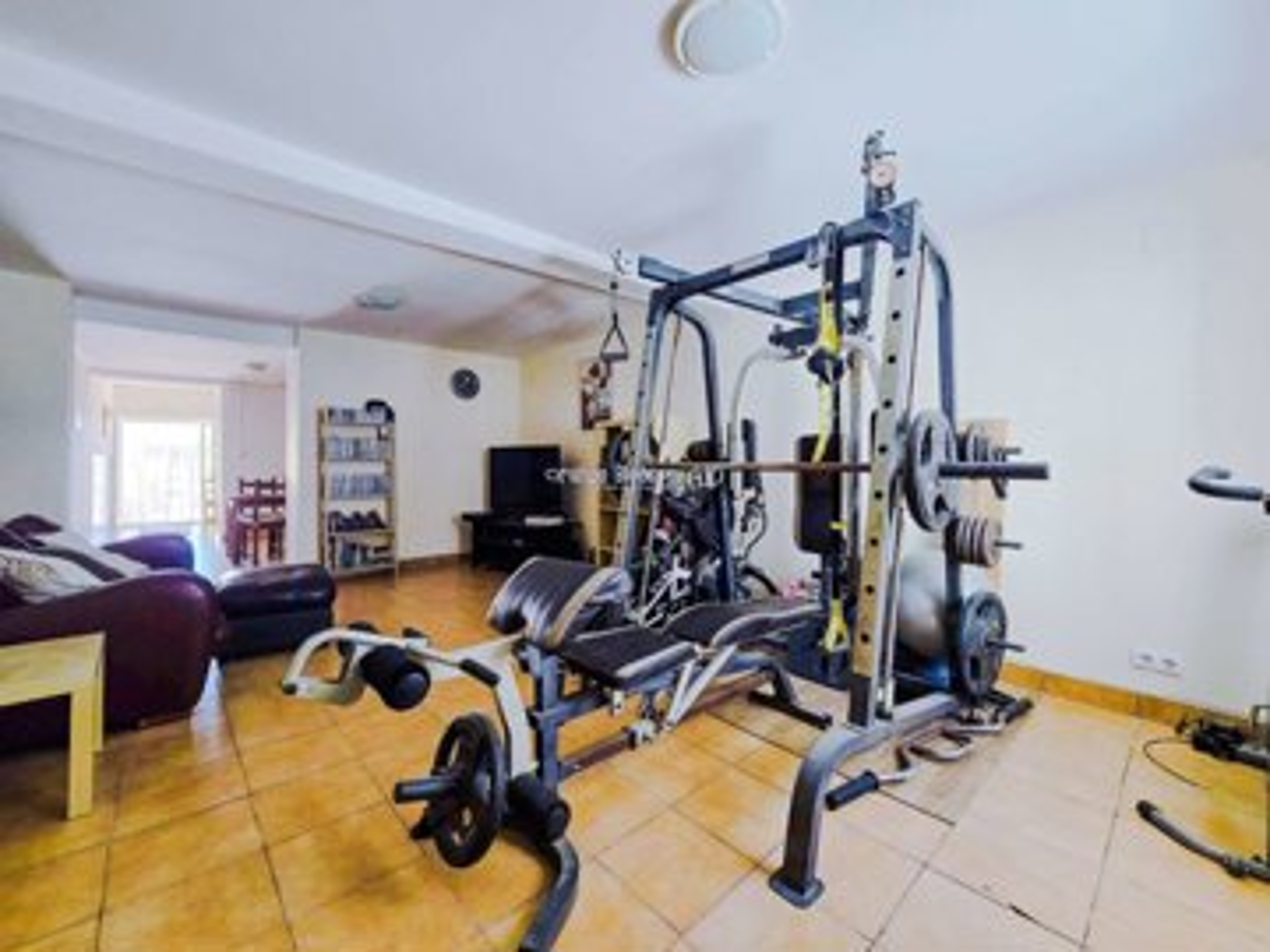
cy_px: 476
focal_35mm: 13
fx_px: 477
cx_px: 635
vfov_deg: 89.9
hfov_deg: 106.2
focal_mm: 2.2
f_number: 2.2
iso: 200
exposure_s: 1/50
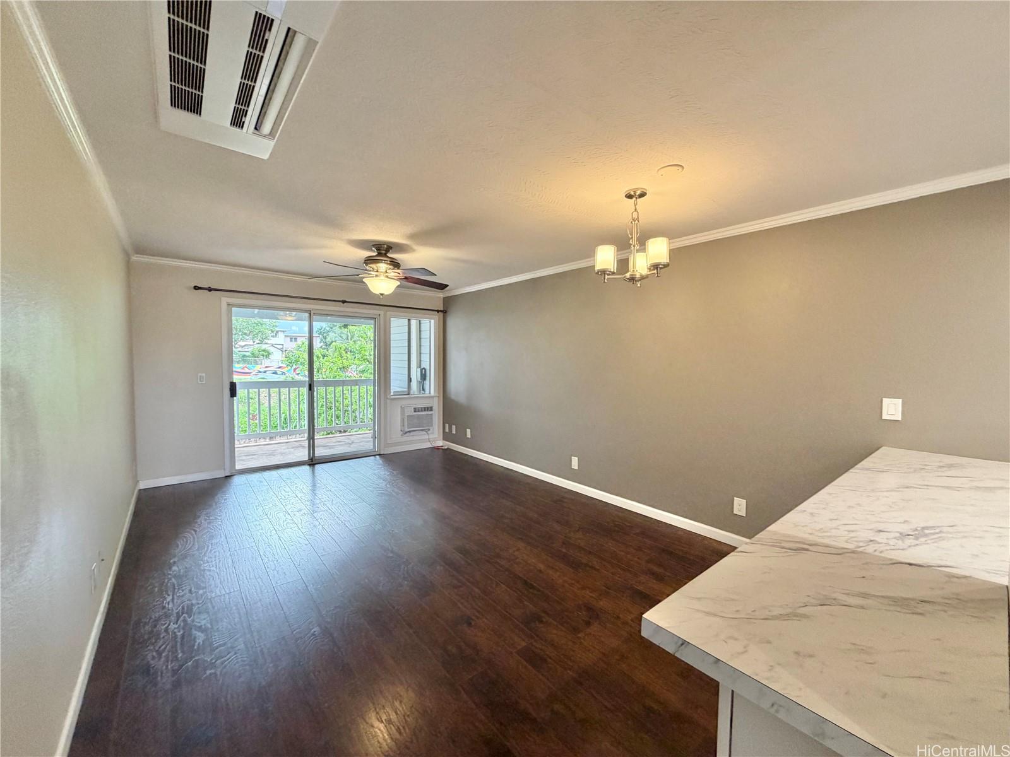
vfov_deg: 85.7
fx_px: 408
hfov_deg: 102.1
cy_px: 378
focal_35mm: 14
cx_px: 505
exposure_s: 1/60
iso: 200
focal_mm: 2.22
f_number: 2.2
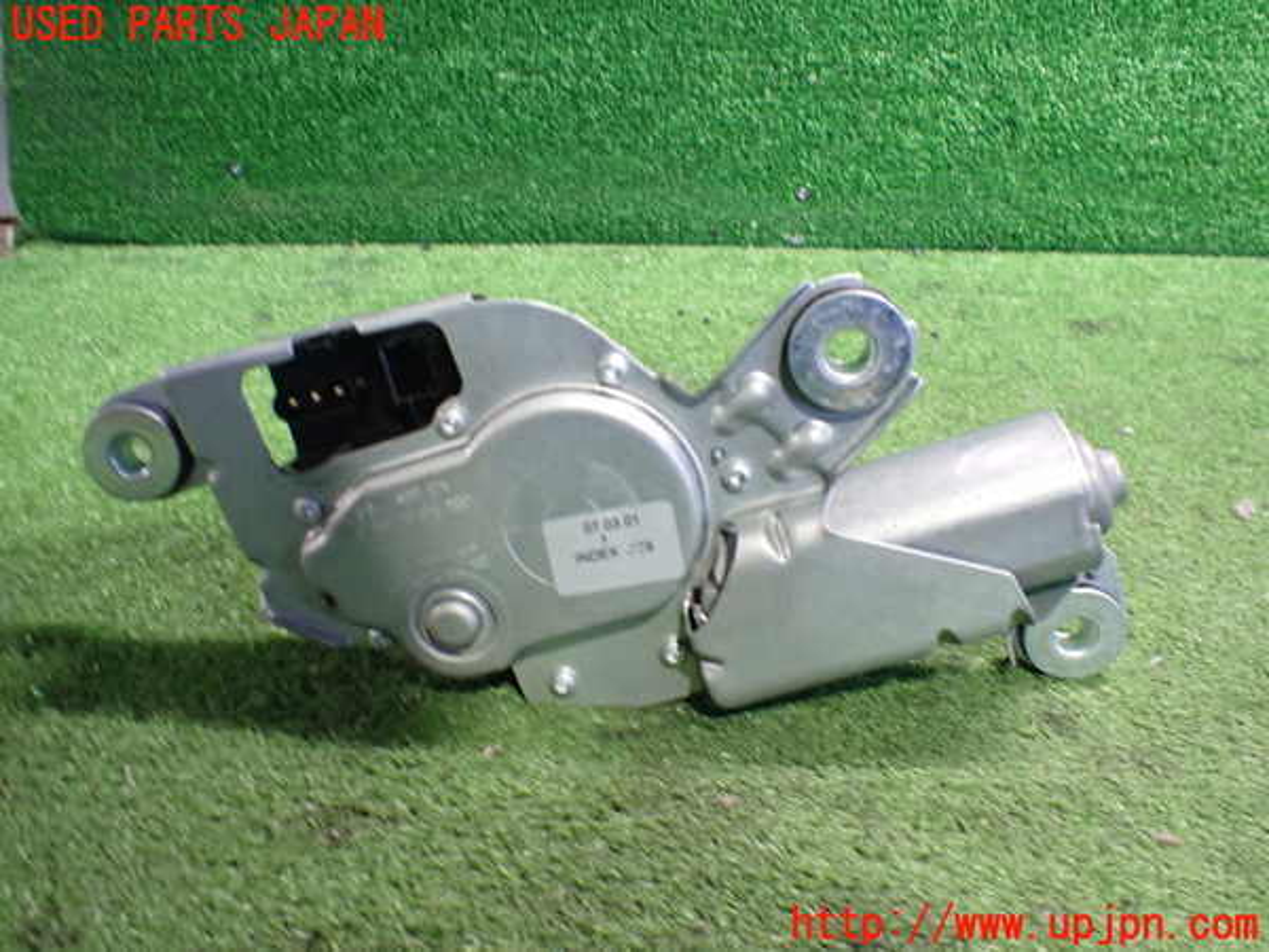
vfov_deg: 46.8
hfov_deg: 60.0
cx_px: 634
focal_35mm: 30
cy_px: 476
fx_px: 1100
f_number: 2.3
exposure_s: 1/40
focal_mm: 5.4
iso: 800
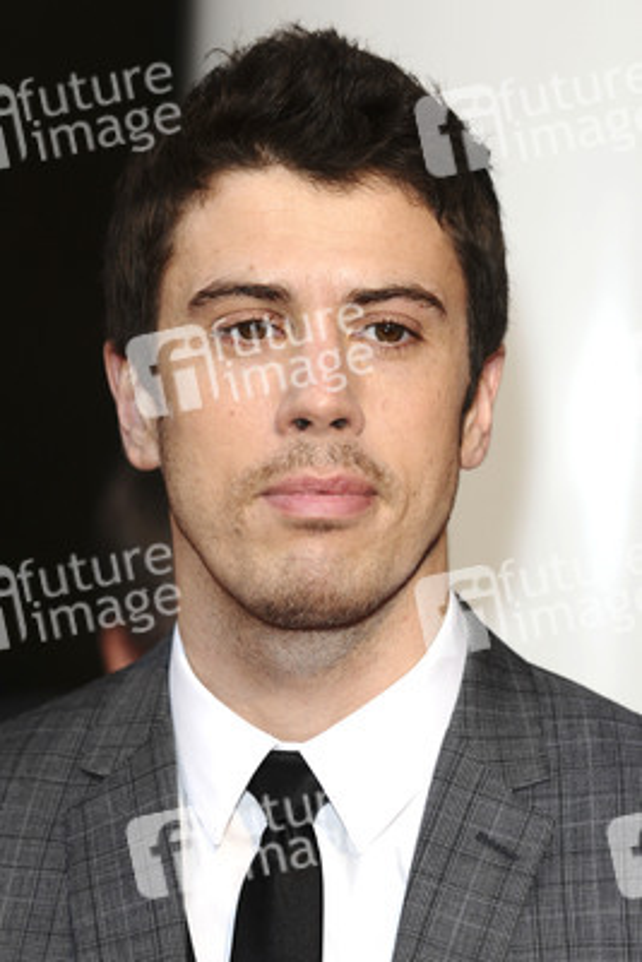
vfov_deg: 13.0
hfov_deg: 8.7
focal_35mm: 158
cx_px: 321
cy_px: 481
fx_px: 4209
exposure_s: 1/200
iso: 320
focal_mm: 105
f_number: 4
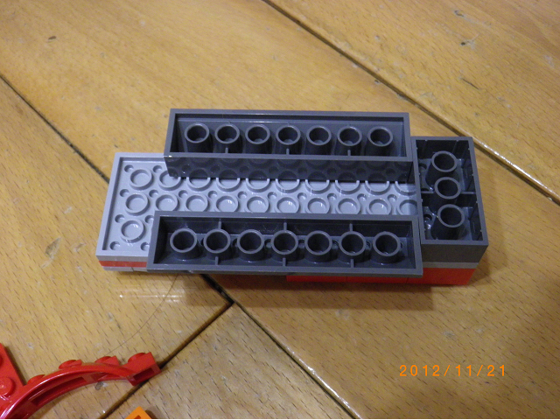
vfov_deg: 35.1
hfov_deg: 45.8
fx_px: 663
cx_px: 280
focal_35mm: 41
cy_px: 210
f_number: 3.9
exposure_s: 1/8
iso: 400
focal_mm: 7.3
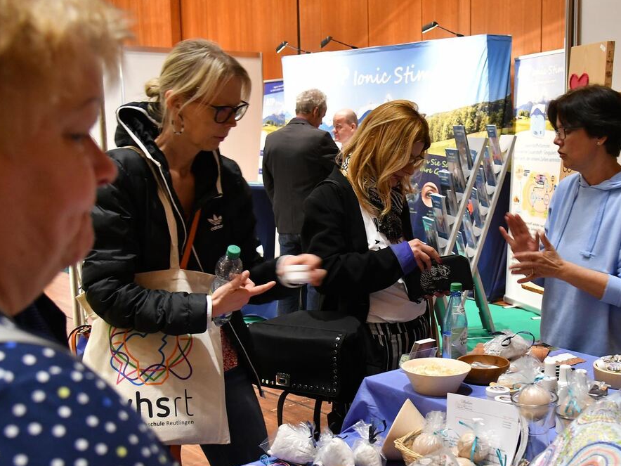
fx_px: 843
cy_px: 278
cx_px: 403
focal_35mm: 47
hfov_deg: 40.0
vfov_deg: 30.8
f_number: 4
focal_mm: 24
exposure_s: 1/50
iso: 2000
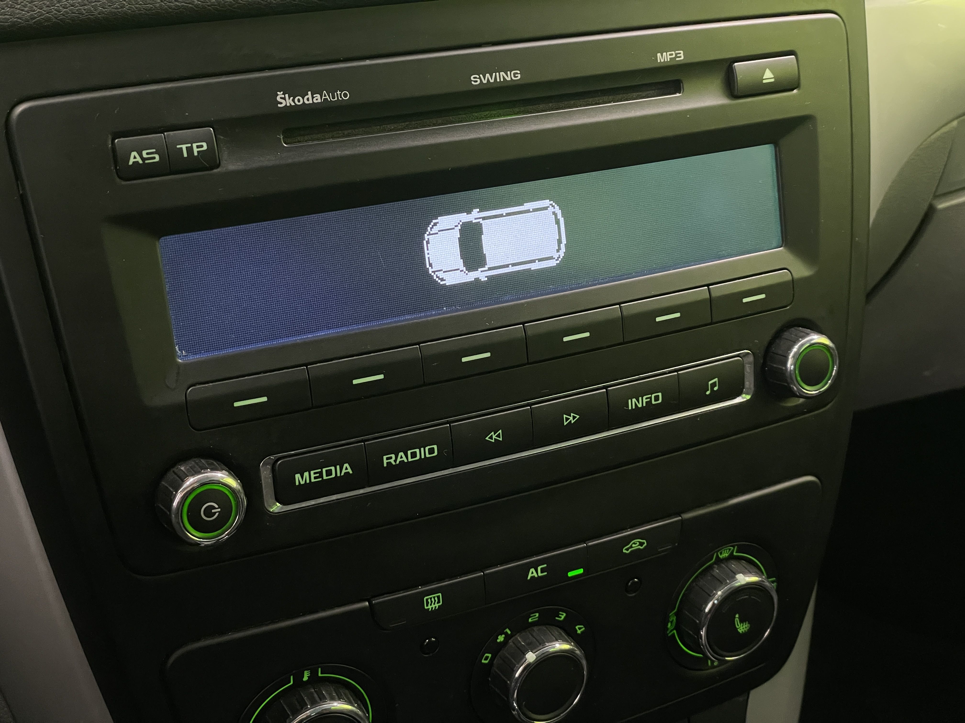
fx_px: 1450
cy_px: 362
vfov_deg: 28.0
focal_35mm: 52
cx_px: 482
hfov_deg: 36.8
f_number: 2
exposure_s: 1/50
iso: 500
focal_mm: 6
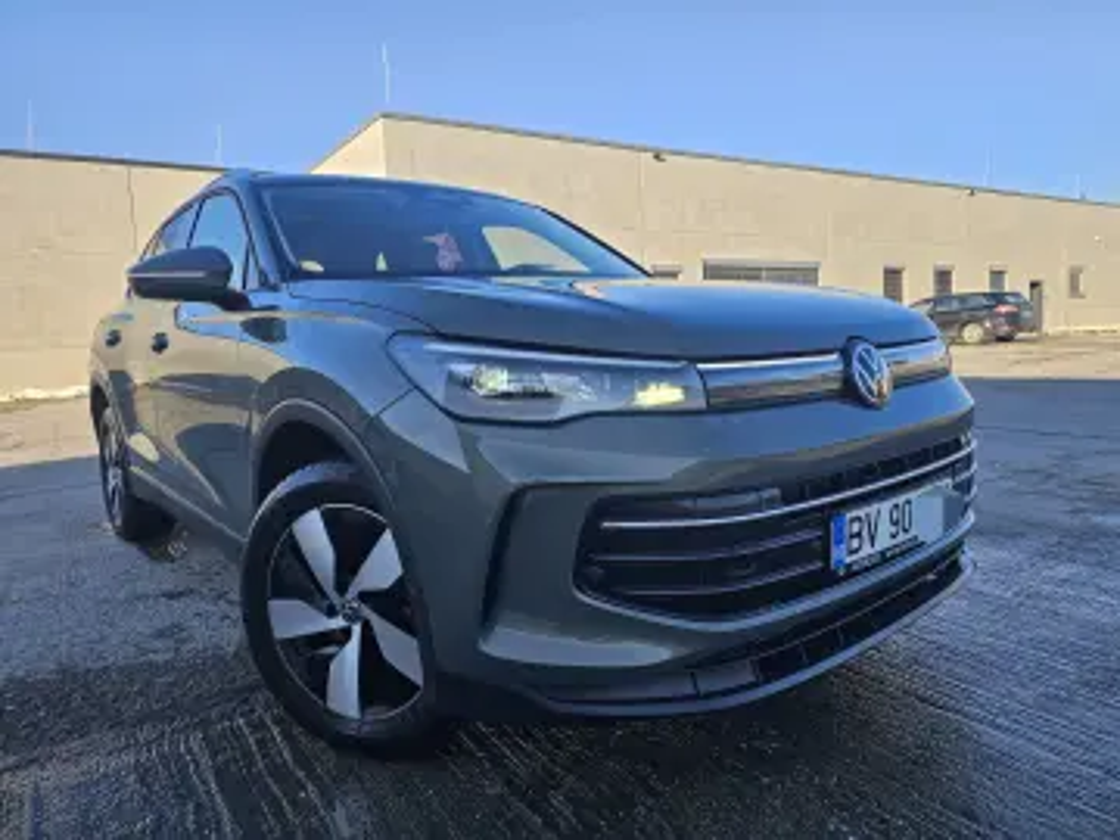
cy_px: 420
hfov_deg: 73.9
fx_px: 744
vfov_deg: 58.9
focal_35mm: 23
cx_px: 560
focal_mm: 6.3
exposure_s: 1/263
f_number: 1.7
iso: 10
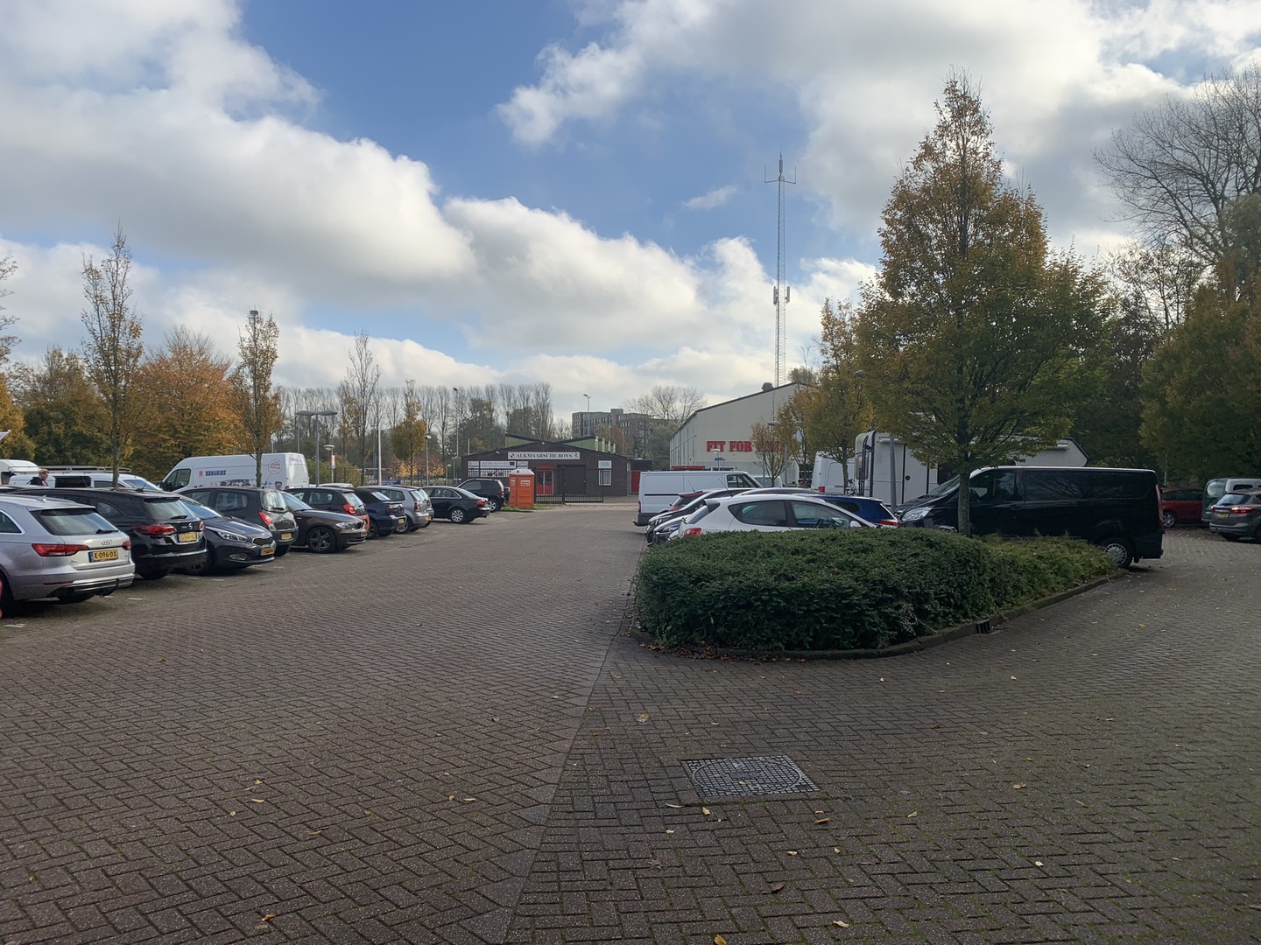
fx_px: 947
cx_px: 630
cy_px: 472
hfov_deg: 67.3
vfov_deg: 53.1
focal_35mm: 26
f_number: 1.8
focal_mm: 4.25
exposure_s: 1/2033
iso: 25
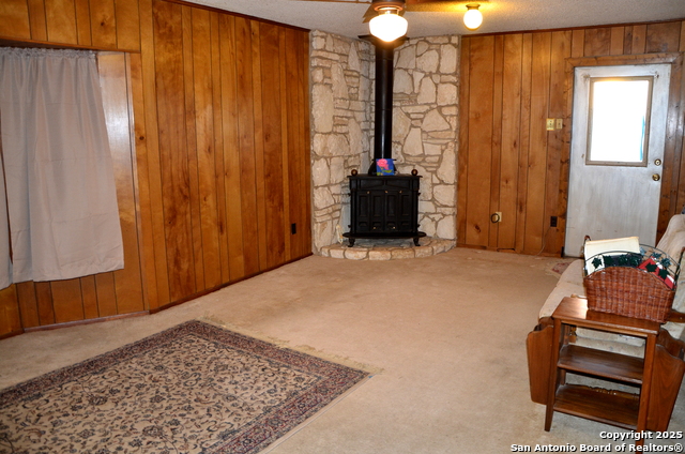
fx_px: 513
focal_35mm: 27
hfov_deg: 67.5
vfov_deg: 47.7
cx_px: 342
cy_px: 227
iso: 800
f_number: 3.5
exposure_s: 1/60
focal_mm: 18
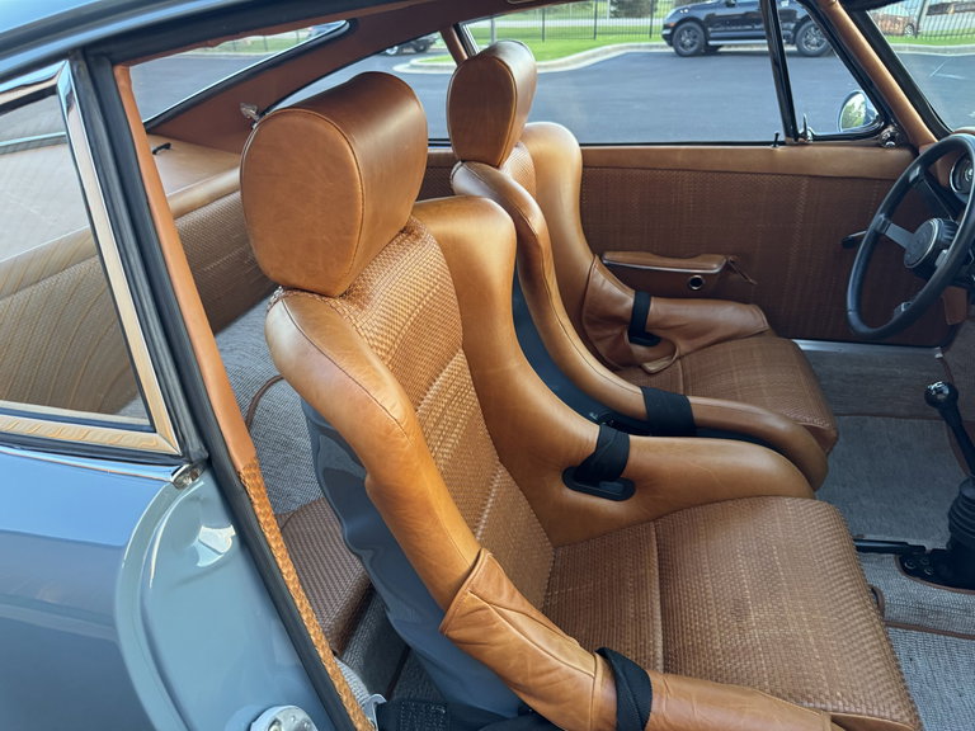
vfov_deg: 56.8
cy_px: 366
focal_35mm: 24
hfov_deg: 71.6
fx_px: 676
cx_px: 488
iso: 320
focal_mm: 6.76
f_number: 1.78
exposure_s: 1/60
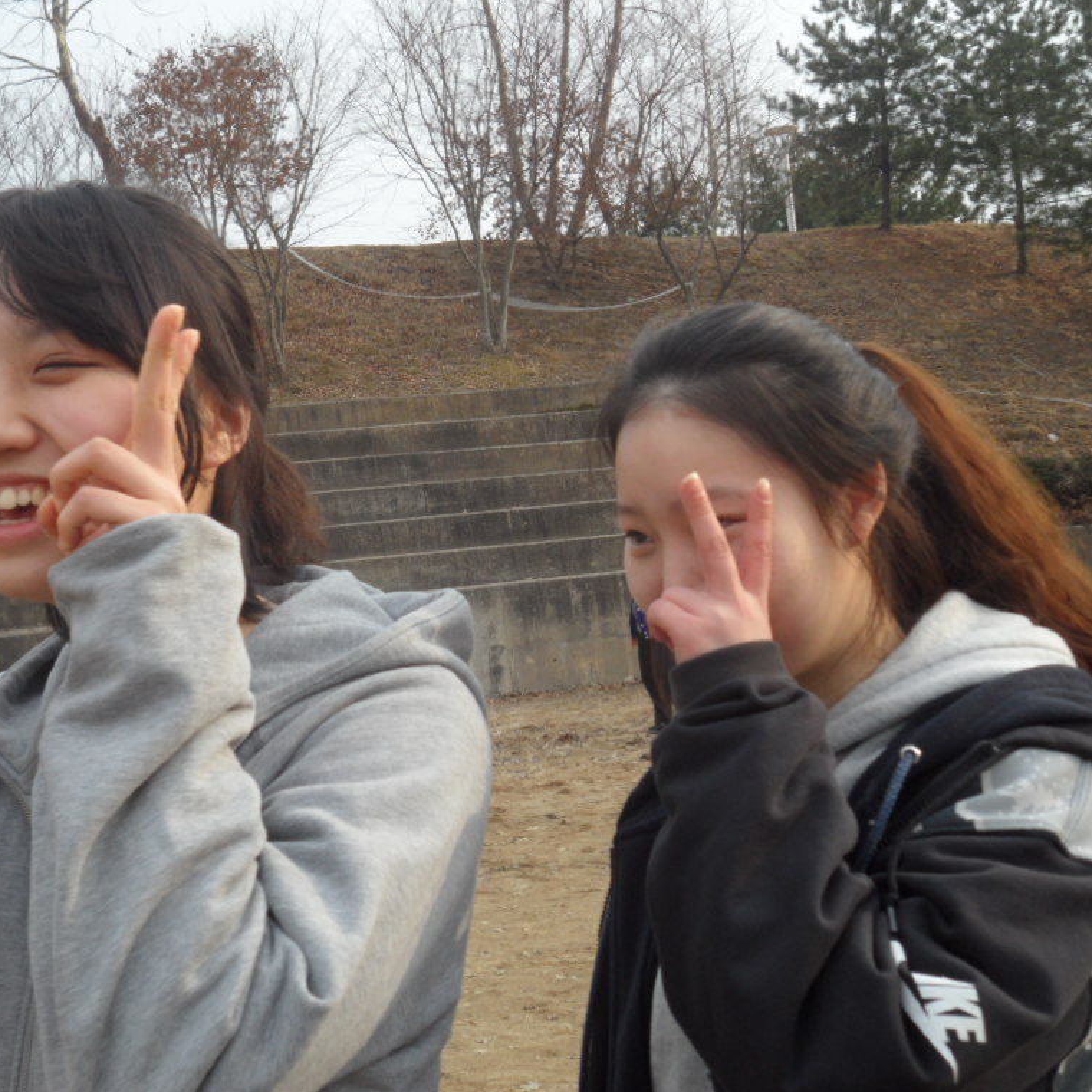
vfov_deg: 34.0
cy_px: 546
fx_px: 1785
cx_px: 405
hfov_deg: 33.8
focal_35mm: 50
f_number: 4.2
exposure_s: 1/250
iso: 80
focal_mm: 7.8
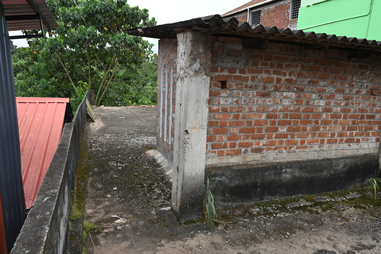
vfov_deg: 51.3
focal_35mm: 25
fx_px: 265
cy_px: 124
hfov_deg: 71.5
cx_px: 188
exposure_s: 1/200
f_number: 10
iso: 320
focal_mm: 24
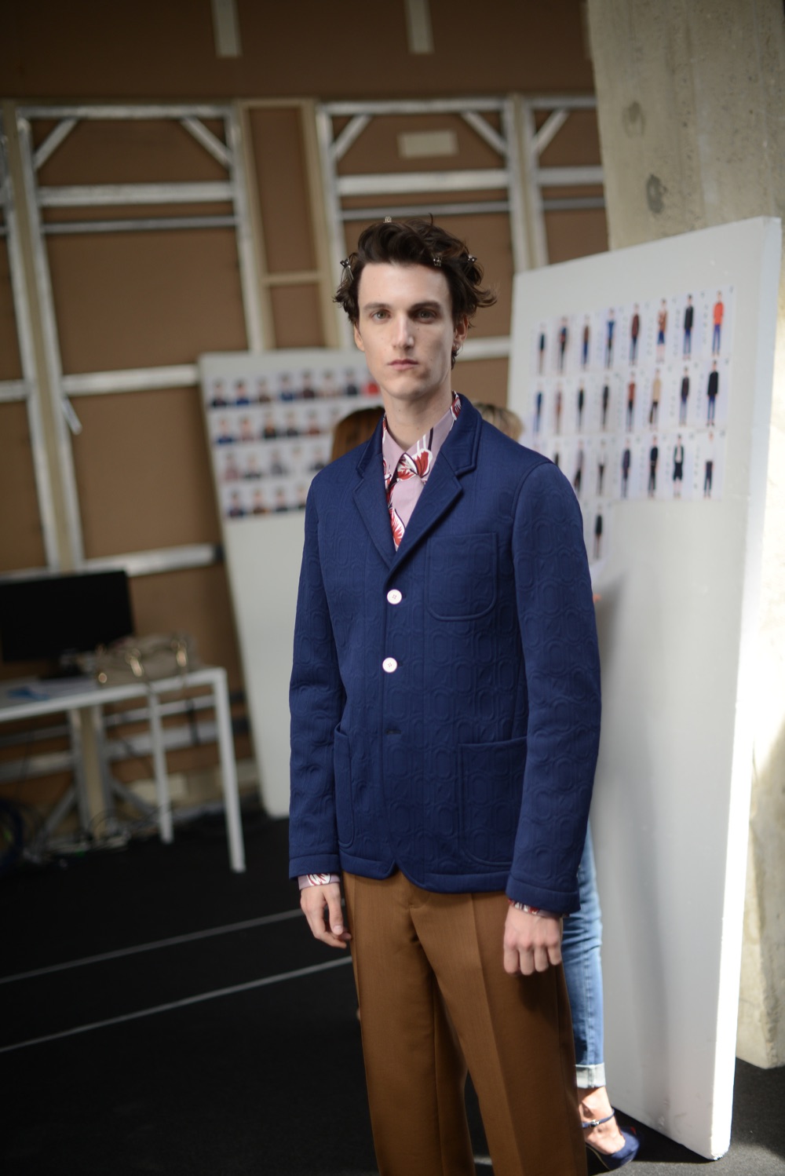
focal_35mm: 50
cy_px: 588
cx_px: 392
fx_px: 1634
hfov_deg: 27.0
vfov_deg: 39.6
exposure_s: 1/800
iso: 200
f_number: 1.4
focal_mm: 50
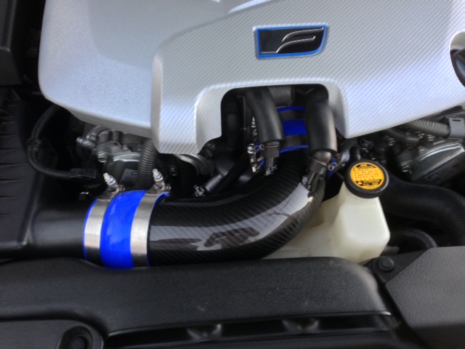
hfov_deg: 55.4
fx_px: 443
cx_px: 232
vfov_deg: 42.9
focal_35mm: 33
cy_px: 174
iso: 125
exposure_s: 1/20
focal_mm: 4.13
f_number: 2.4
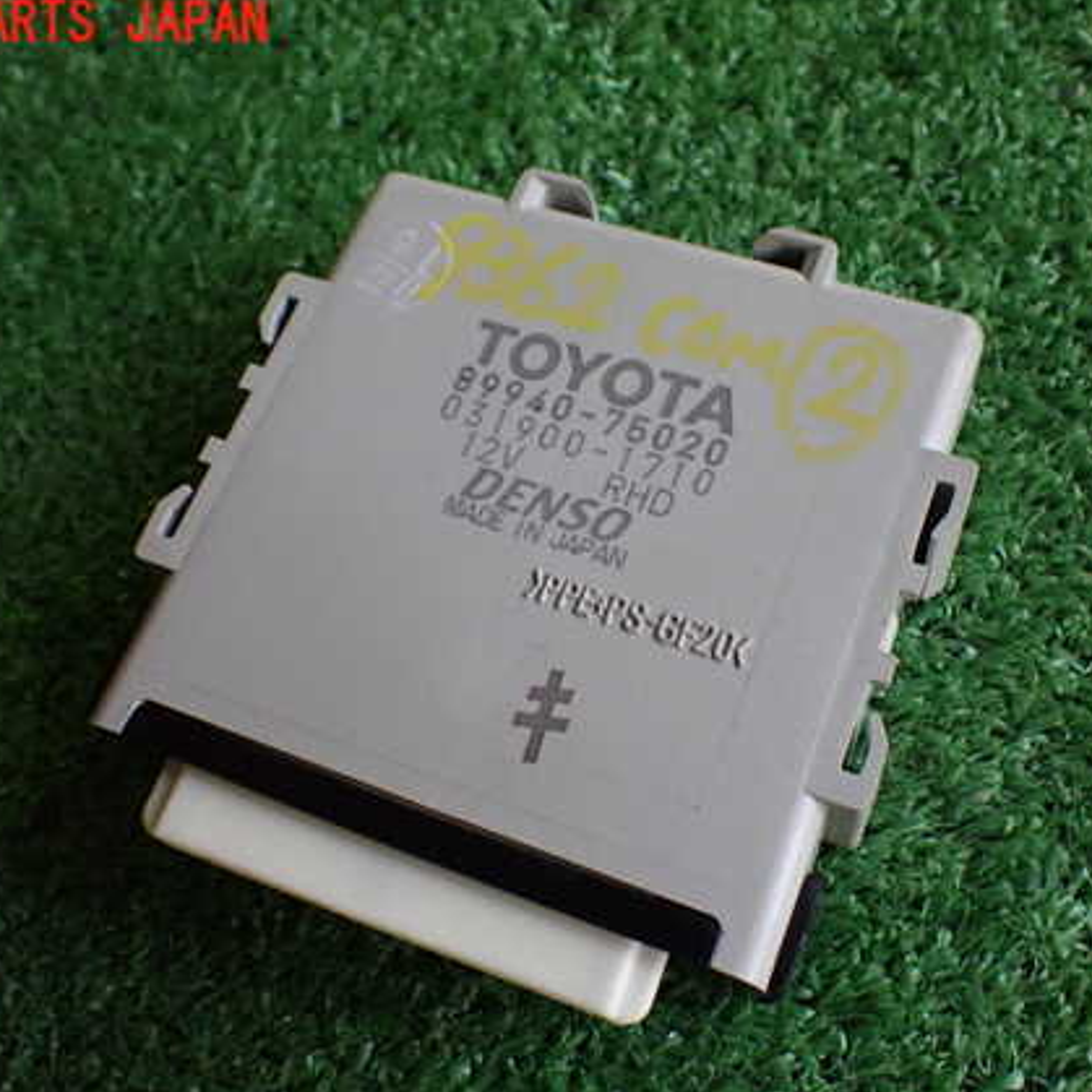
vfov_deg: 43.8
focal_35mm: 38
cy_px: 579
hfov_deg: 43.8
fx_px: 1356
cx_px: 576
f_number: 2.3
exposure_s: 1/100
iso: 800
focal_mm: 5.4
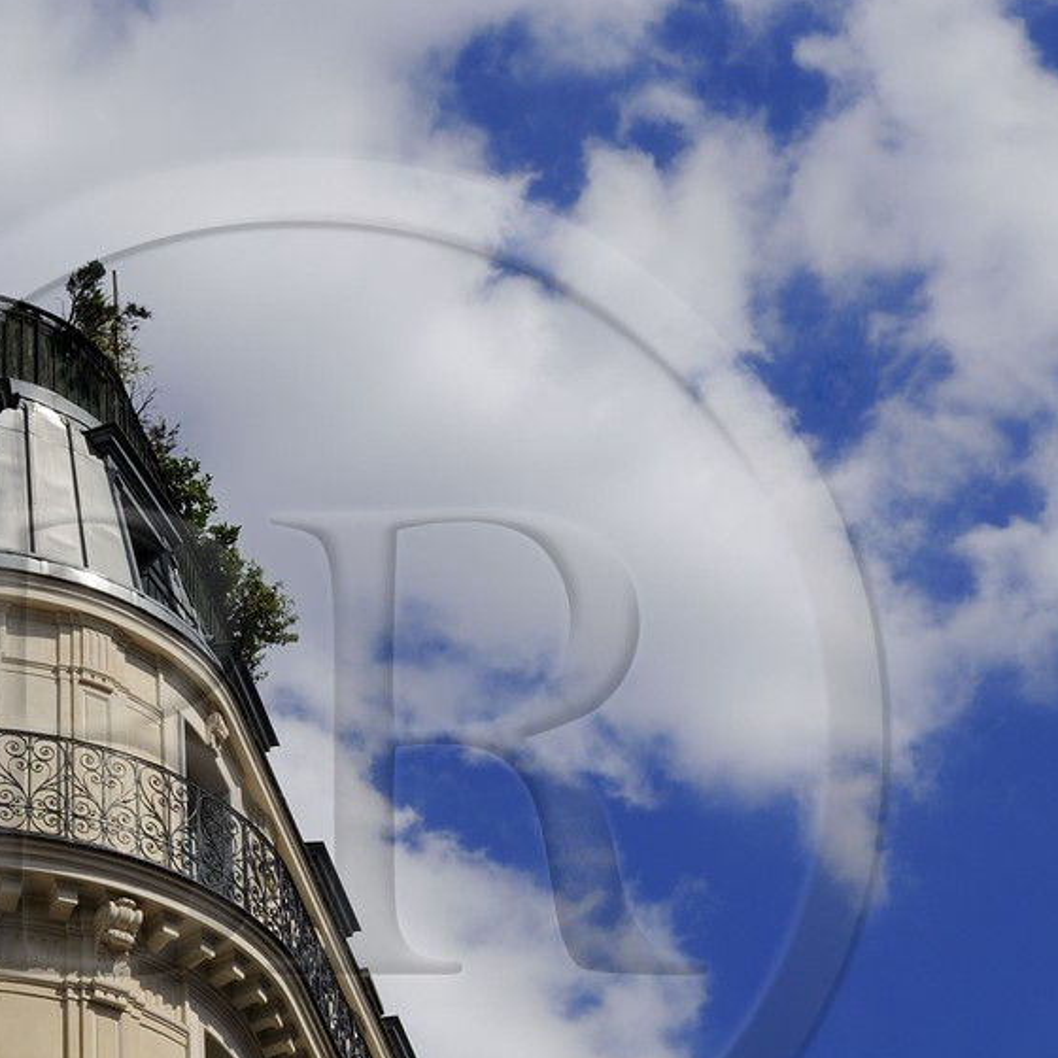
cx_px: 299
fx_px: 3354
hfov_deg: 17.8
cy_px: 744
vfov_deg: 17.9
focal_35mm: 97
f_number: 18
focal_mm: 40
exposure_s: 1/160
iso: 200
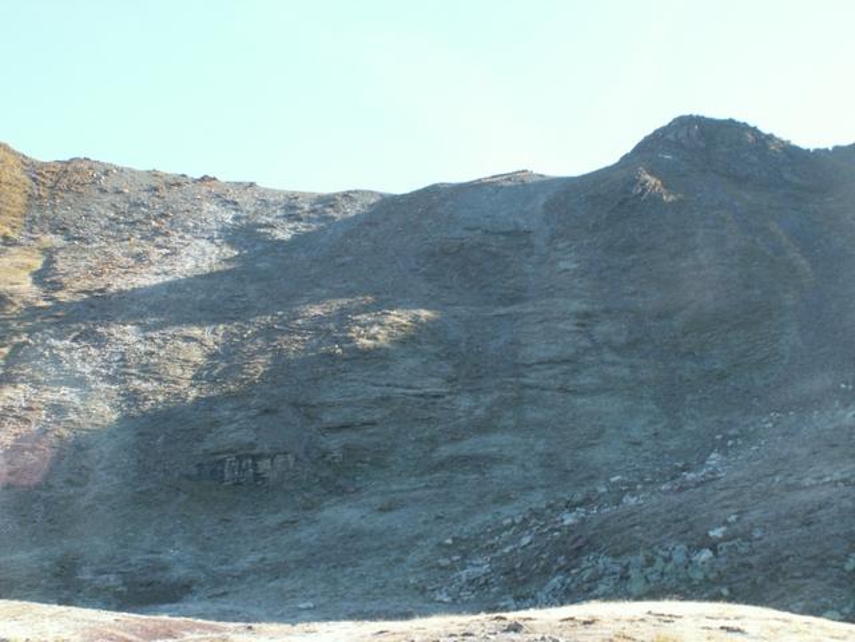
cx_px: 428
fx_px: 1630
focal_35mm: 66
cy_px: 321
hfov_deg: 29.4
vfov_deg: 22.3
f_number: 7.1
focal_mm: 11.04
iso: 50
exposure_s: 1/30
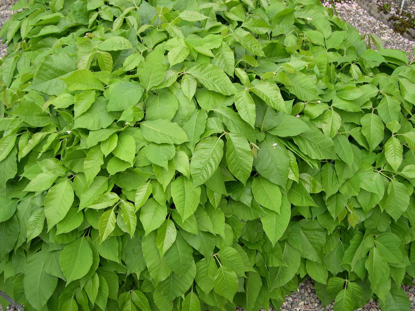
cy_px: 156
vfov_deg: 37.7
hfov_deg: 49.0
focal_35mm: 38
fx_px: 456
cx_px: 208
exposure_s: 1/253
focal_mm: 8
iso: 100
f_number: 2.8
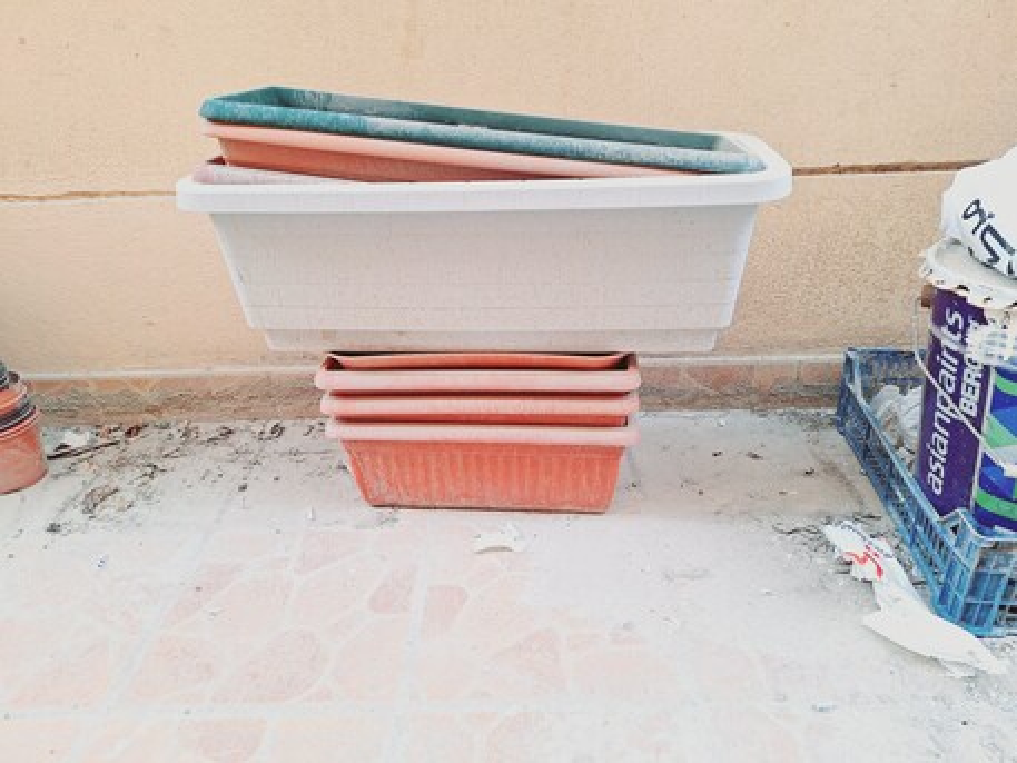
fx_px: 676
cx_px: 508
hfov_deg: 73.9
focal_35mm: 23
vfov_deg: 58.9
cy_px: 382
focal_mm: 5.54
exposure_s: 1/100
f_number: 1.8
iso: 64
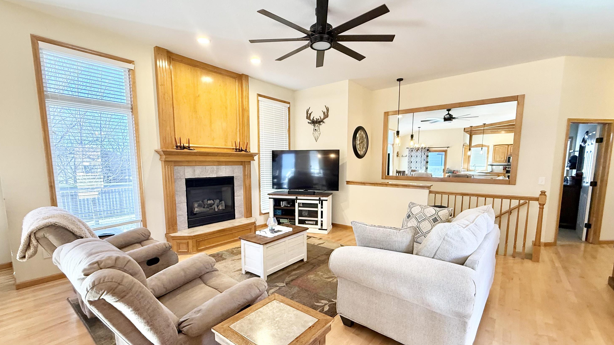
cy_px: 193
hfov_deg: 99.4
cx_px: 310
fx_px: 260
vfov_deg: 66.9
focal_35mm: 16
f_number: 2.2
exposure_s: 1/60
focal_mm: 2.22
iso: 200
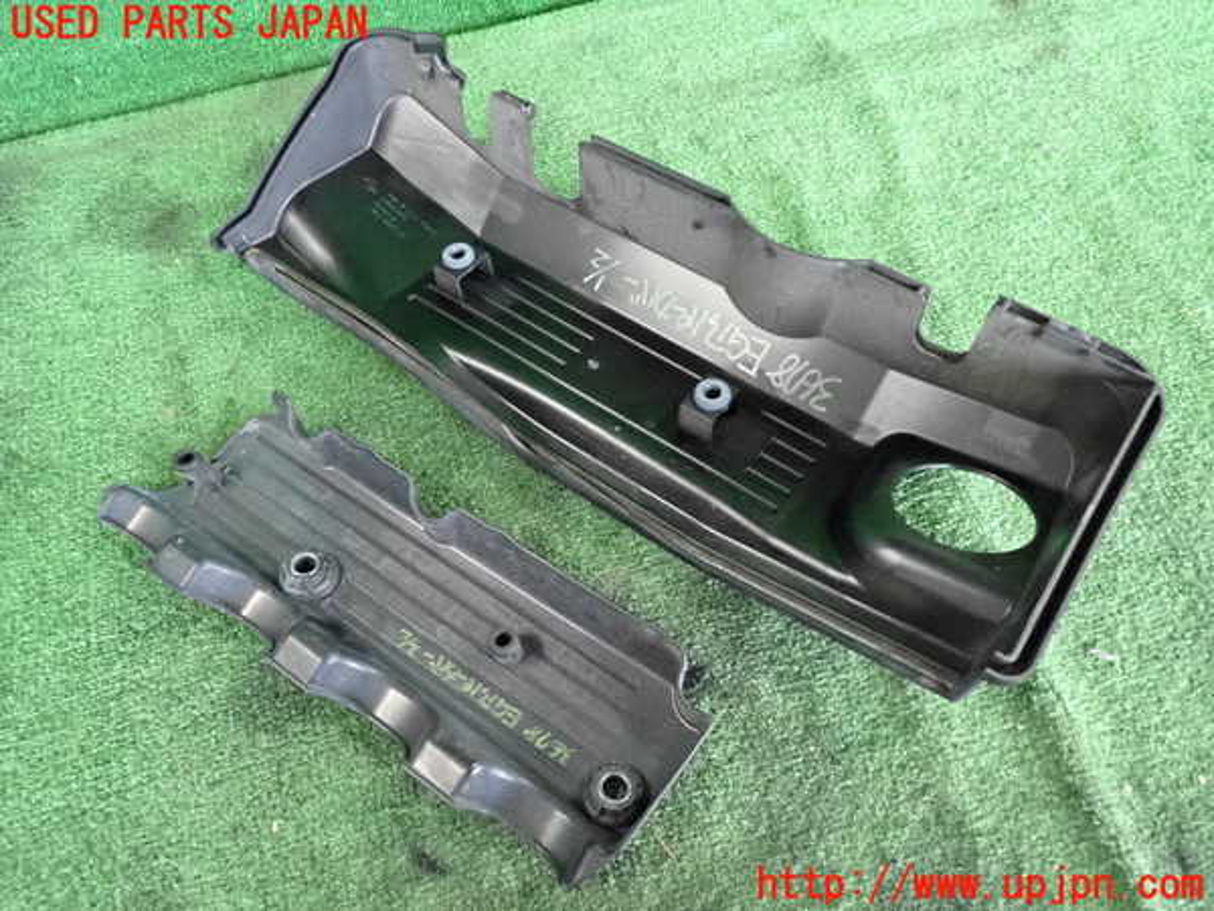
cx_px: 607
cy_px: 456
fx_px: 877
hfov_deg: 69.4
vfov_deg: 54.9
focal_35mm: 25
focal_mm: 4.5
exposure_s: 1/125
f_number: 2
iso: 2000
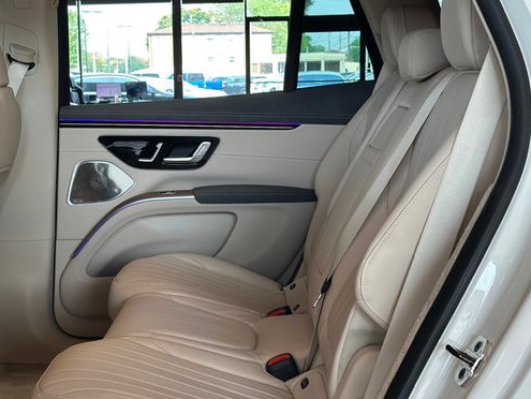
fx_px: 952
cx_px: 235
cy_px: 206
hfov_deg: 31.1
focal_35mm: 62
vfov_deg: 23.7
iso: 80
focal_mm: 6.86
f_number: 1.78
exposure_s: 1/227
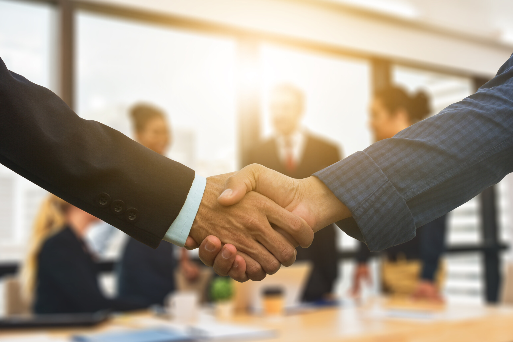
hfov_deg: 42.3
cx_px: 256
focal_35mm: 46
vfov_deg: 28.9
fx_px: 663
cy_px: 171
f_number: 2.8
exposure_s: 1/320
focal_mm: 31
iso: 400
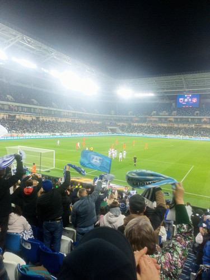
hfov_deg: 49.7
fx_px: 226
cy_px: 140
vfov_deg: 63.4
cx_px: 105
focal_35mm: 28
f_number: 1.8
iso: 122
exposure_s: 1/100
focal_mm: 4.69
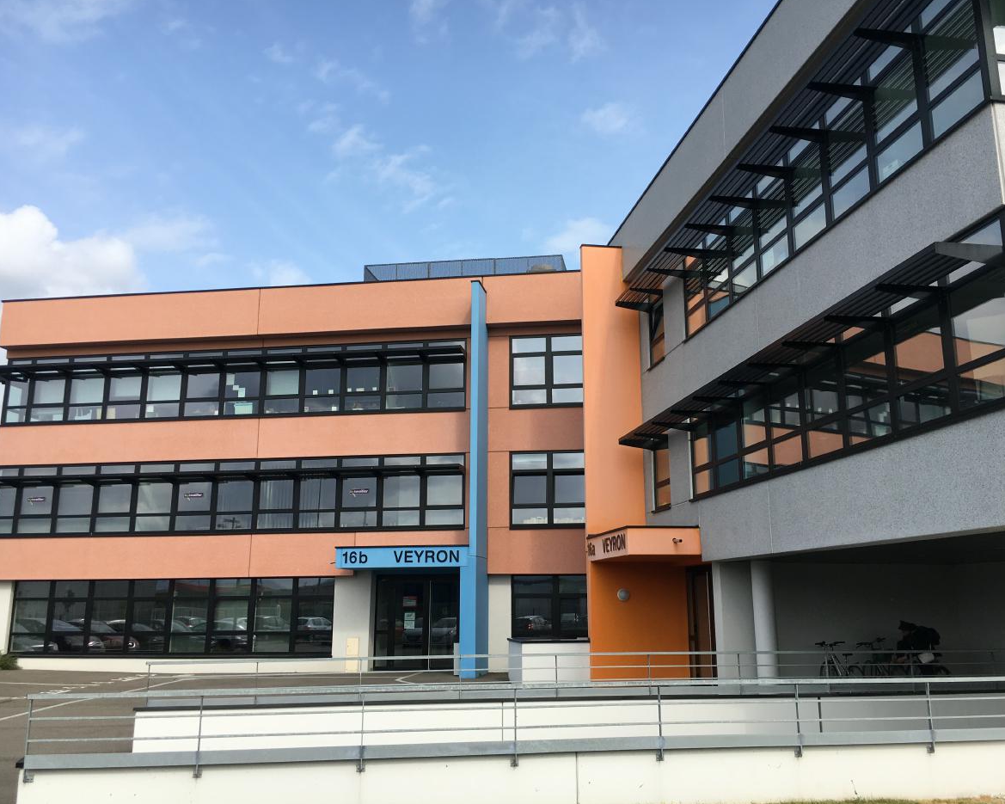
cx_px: 519
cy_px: 393
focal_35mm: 31
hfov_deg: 57.2
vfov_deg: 47.1
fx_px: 922
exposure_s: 1/1399
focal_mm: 4.15
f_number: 2.2
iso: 25
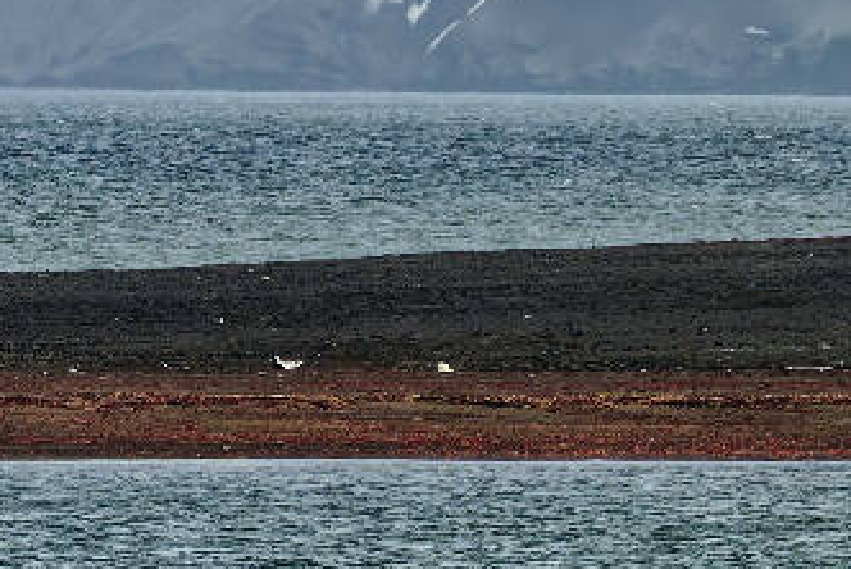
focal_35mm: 722
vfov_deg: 1.9
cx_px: -2202
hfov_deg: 2.8
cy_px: -777
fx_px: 17082
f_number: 8
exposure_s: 1/500
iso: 72
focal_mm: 100
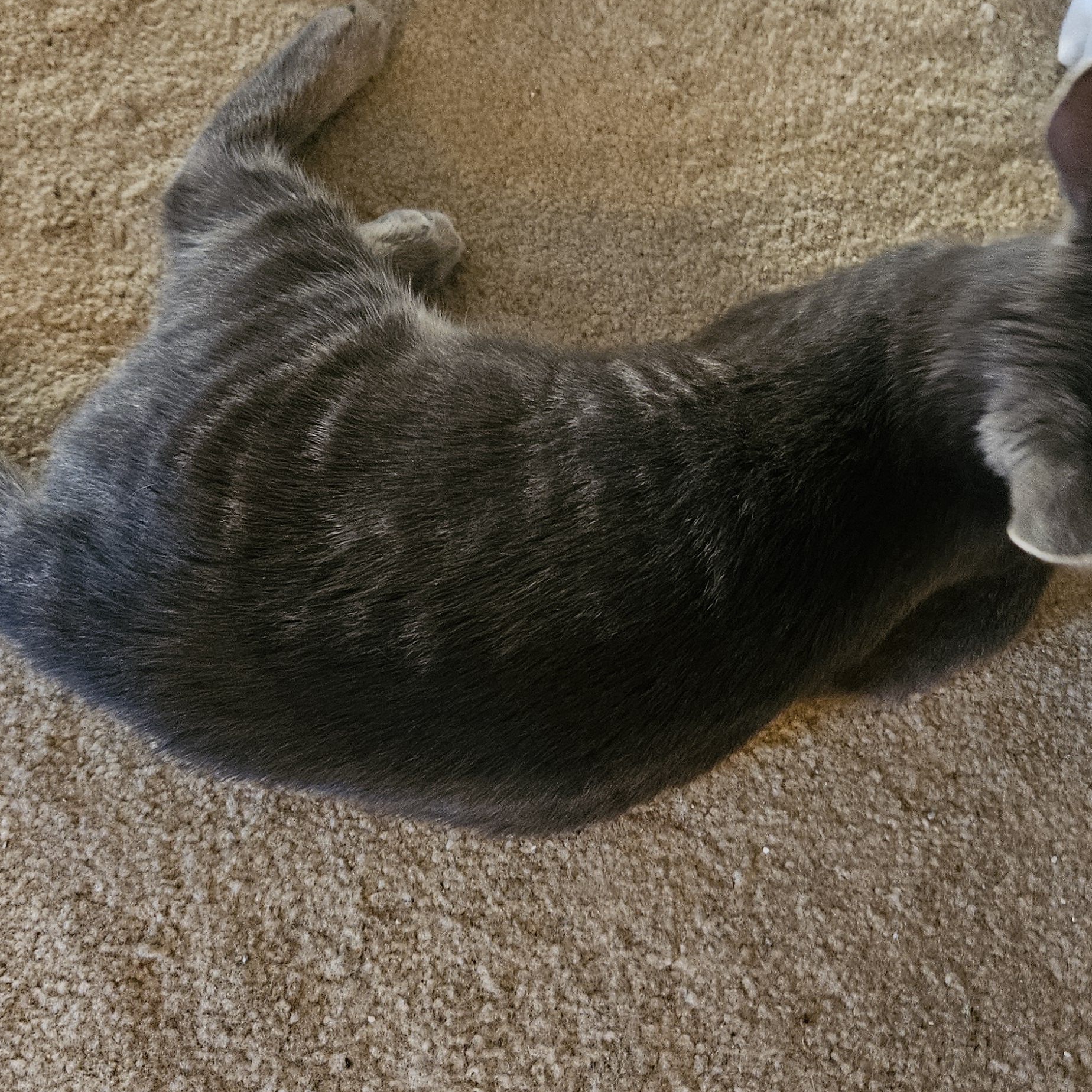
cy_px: 430
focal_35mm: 44
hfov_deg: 38.3
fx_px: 1570
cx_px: 558
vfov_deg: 38.2
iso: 640
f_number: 1.8
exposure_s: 1/24
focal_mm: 5.4
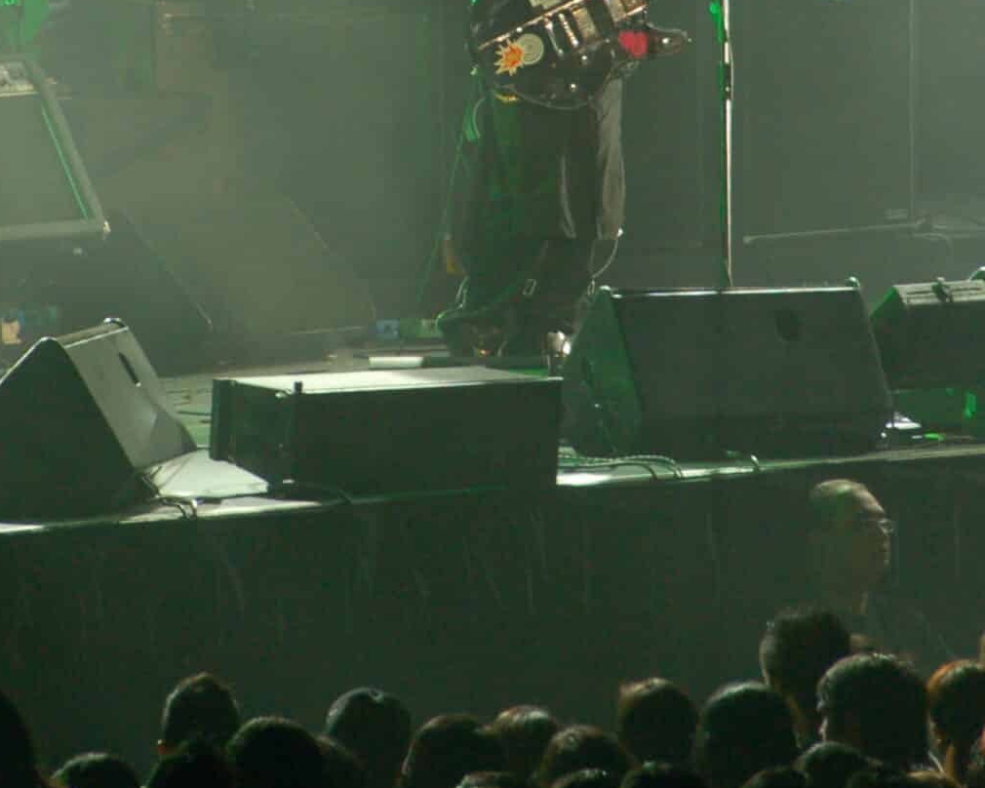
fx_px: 20786
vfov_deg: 2.2
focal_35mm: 713
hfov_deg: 2.7
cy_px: 71
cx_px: 431
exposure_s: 1/30
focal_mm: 200
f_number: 5.6
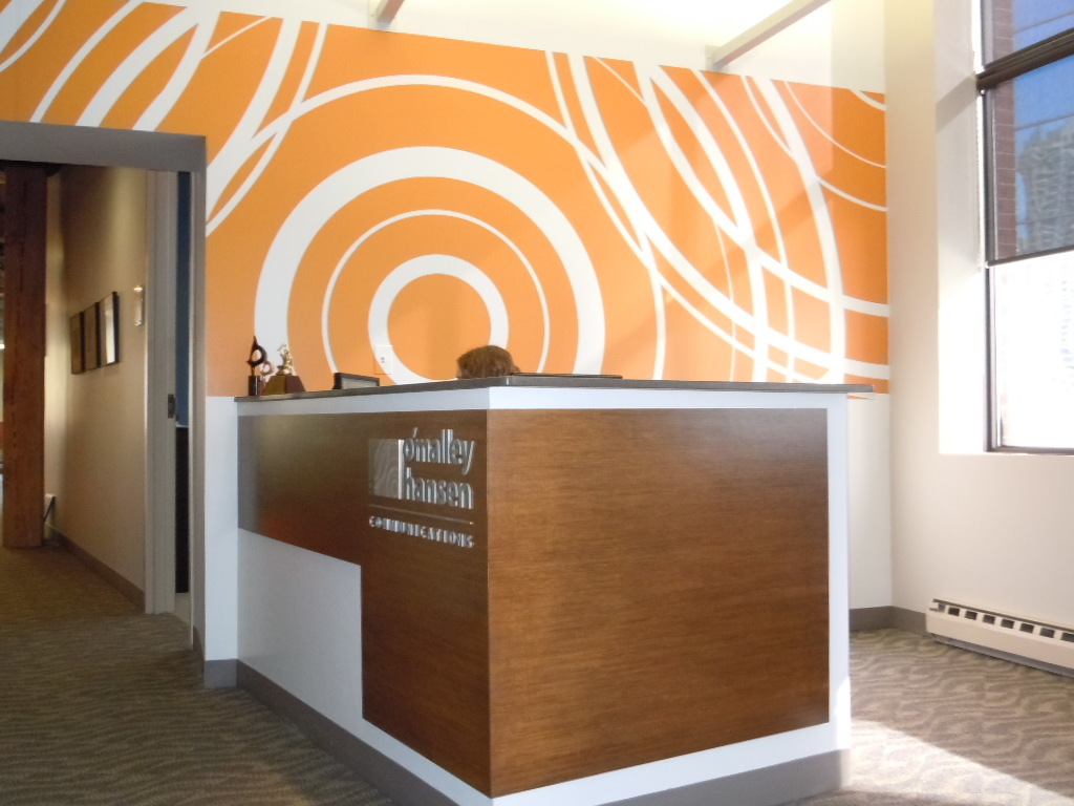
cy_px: 403
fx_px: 1024
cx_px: 537
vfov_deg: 42.9
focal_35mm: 33
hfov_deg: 55.4
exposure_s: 1/30
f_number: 4
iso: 500
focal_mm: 5.9
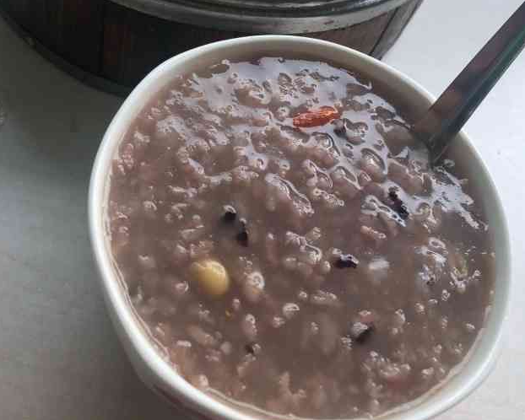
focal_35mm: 41
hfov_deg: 44.7
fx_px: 637
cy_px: 54
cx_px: 291
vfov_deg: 34.7
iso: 20
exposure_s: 1/484
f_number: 1.8
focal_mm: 3.99
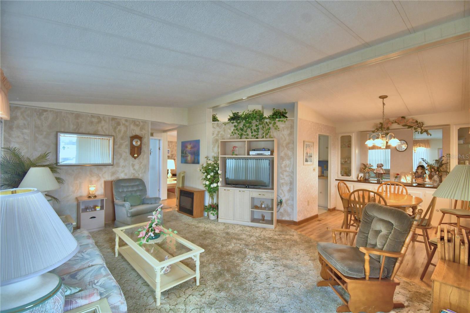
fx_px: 196
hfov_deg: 100.4
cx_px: 235
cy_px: 156
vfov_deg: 77.3
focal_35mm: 15
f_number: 4.5
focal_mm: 10
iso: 500
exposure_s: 1/30
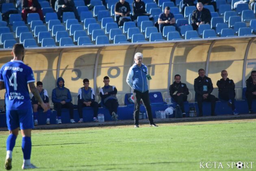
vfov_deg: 3.1
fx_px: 3200
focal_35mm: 450
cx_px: 128
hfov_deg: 4.6
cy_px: 86
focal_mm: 300
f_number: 5.6
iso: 400
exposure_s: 1/800
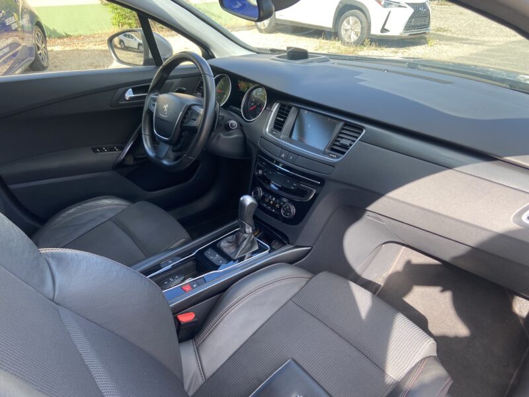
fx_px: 397
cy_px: 198
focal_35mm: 26
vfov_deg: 53.1
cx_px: 264
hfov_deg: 67.3
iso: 32
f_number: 1.8
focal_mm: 4.25
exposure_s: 1/188
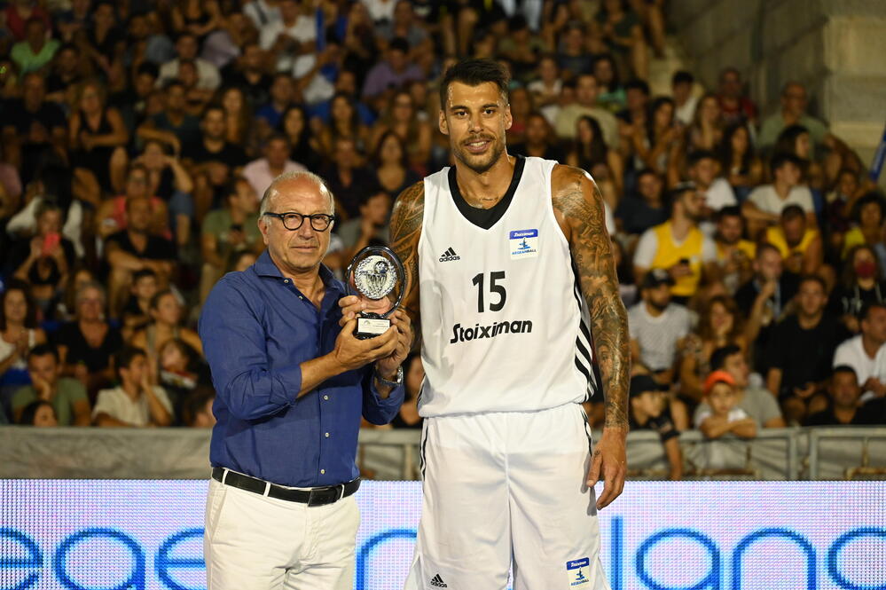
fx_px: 2952
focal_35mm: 120
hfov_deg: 17.1
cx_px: 443
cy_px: 295
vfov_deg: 11.4
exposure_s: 1/320
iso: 3200
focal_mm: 120
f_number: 4
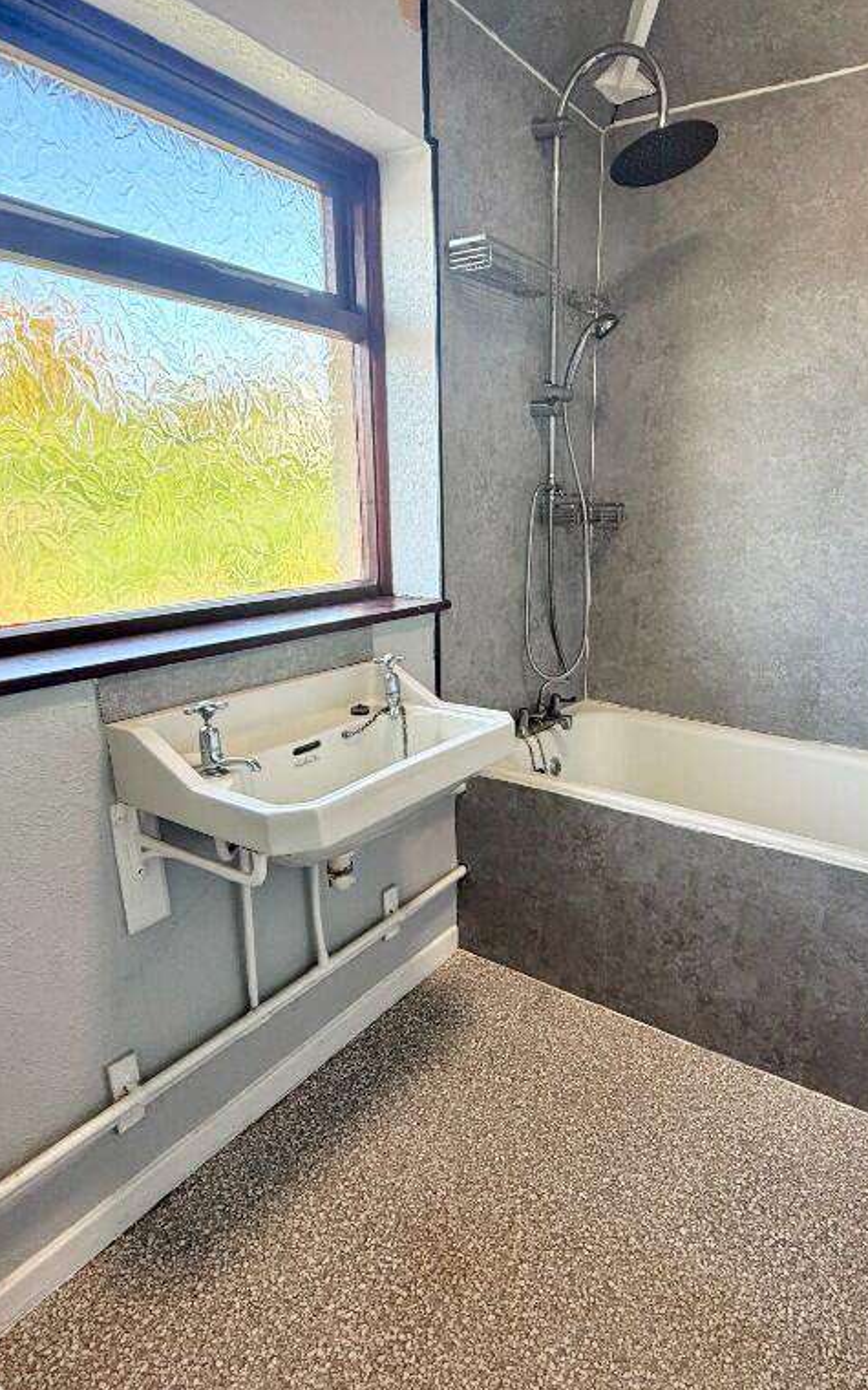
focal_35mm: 20
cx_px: 566
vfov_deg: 85.1
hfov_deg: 58.5
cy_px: 693
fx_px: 757
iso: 80
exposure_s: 1/99
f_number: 2.2
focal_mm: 2.22
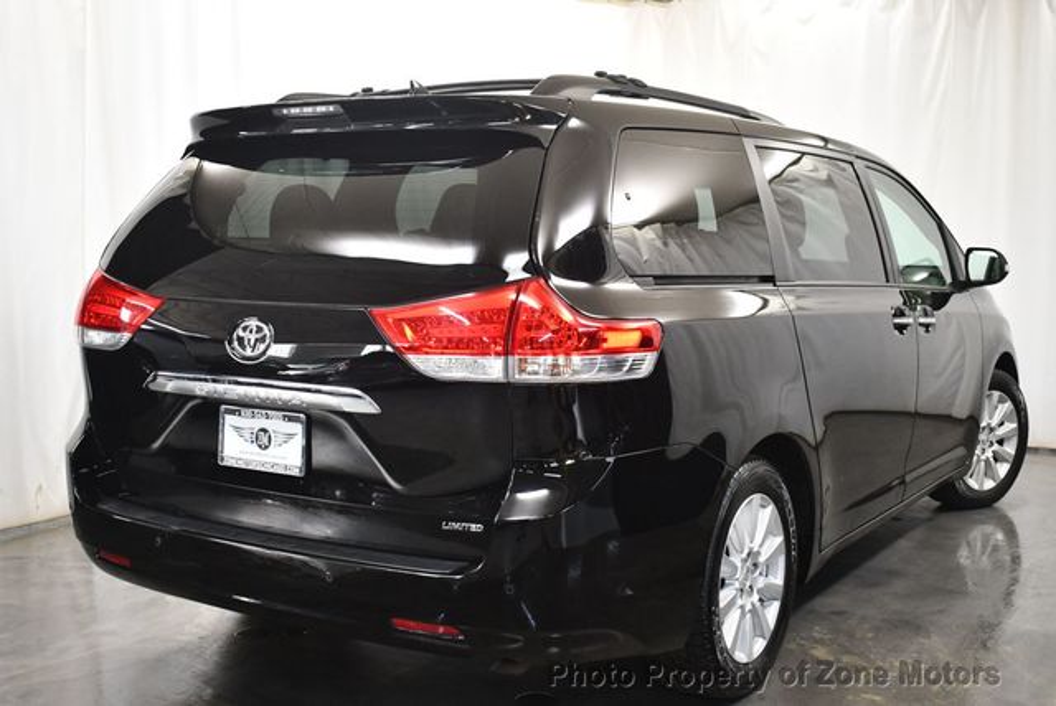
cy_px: 353
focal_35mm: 44
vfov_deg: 30.6
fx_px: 1292
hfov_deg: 44.5
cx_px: 528
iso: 1400
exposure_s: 1/125
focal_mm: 22
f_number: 3.8
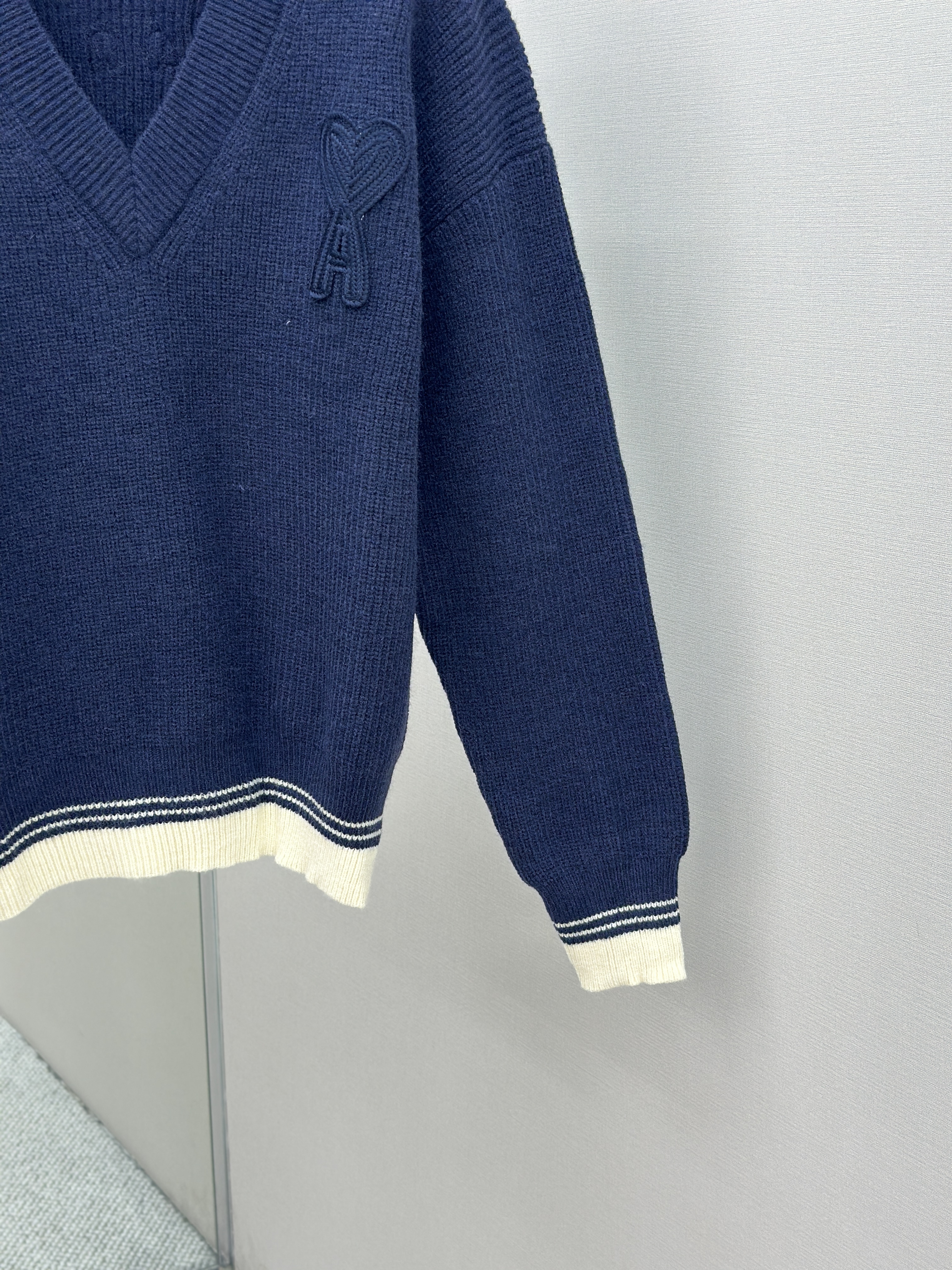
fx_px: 1760
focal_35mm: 48
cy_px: 635
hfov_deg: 30.3
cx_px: 476
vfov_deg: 39.7
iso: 64
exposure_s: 1/148
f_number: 1.78
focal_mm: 6.86
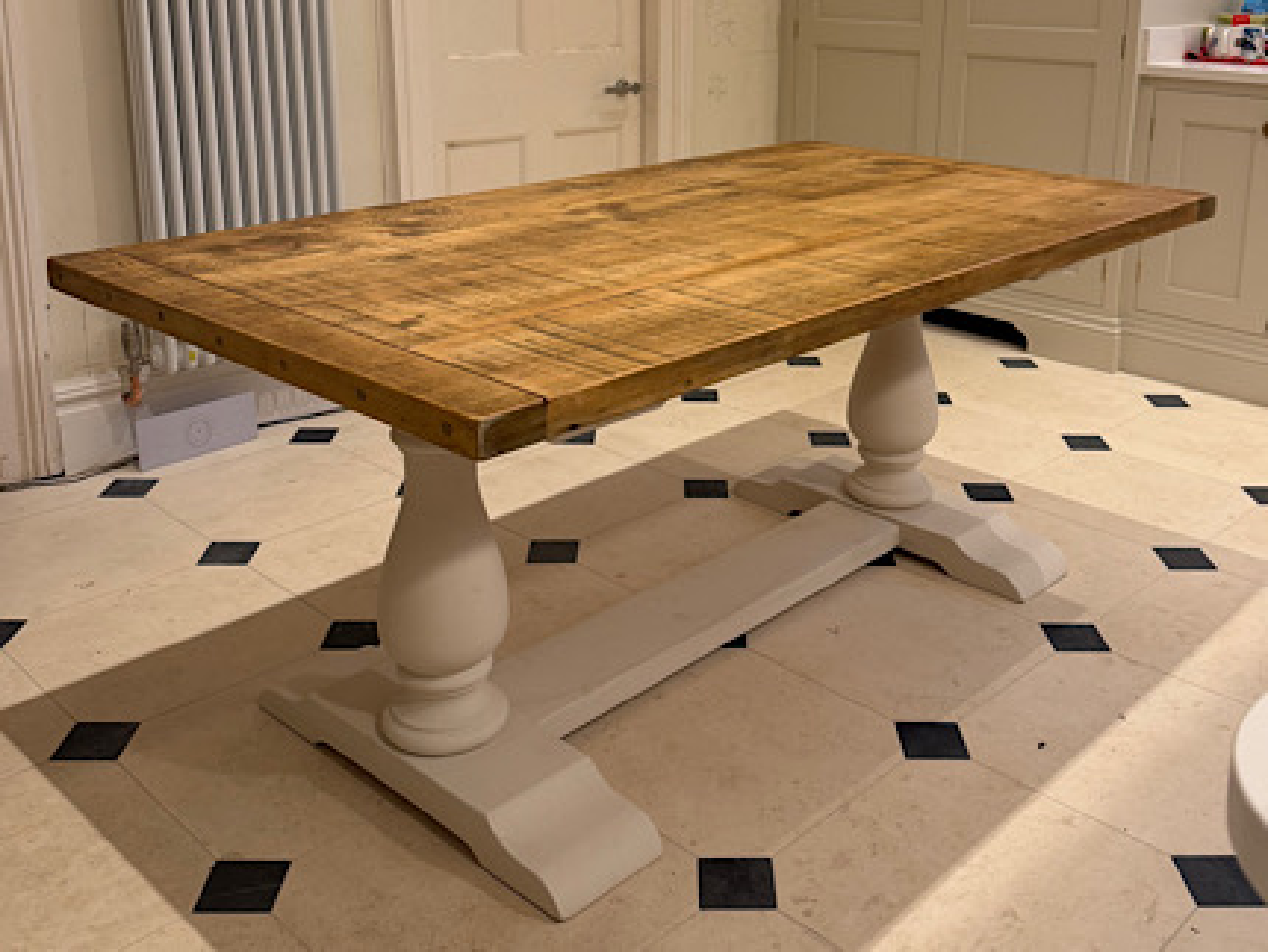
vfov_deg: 56.9
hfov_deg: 71.6
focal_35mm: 24
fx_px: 880
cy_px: 476
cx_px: 634
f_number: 1.78
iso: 125
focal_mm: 6.76
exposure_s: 1/50
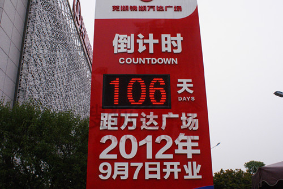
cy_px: 94
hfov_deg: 49.5
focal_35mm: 39
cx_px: 142
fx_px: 307
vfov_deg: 34.3
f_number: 6.3
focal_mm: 26
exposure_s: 1/640
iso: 1600
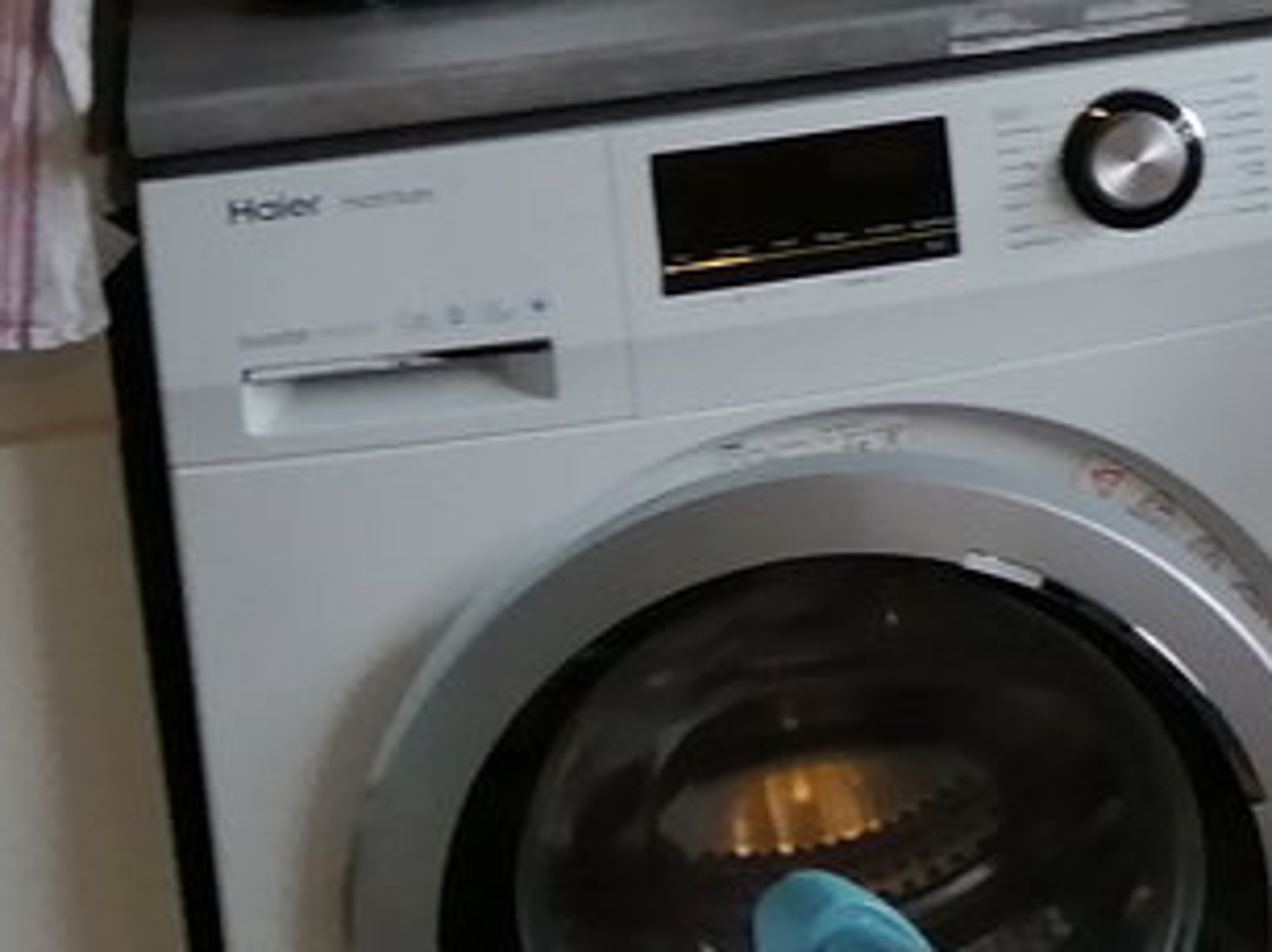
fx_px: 4994
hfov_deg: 13.0
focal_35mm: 136
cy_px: -245
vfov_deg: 10.7
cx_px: 2361
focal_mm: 3.6
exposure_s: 1/50
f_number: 1.8
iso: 64
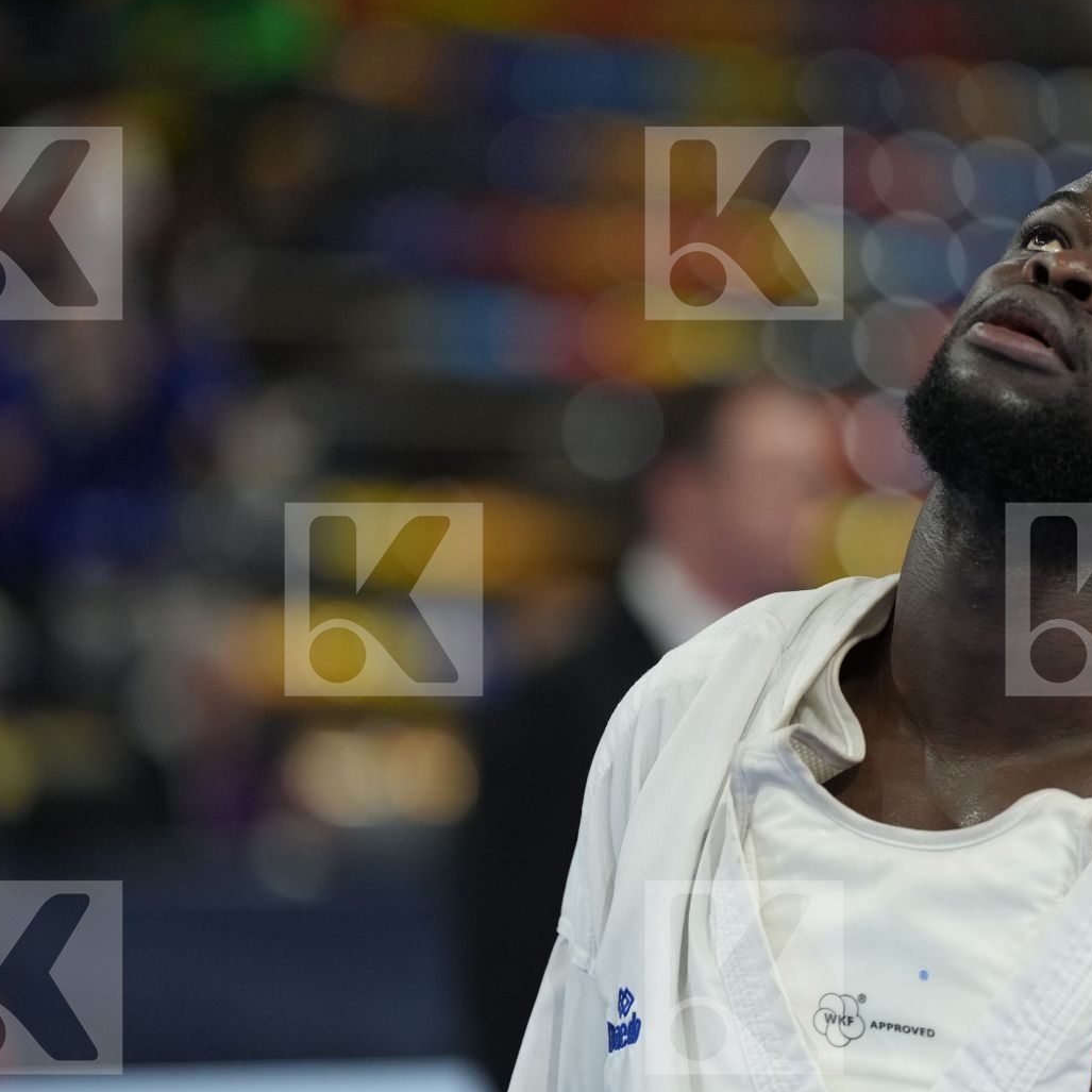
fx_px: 10636
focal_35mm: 298
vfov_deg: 5.9
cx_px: 744
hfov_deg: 5.9
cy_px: 600
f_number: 2.8
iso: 2000
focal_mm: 200
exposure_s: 1/1000
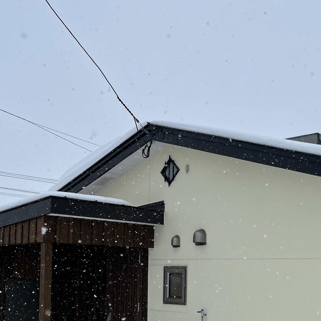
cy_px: 240
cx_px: 251
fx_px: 504
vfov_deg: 34.6
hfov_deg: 34.4
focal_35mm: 48
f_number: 1.6
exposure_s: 1/5848
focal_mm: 5.1
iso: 50
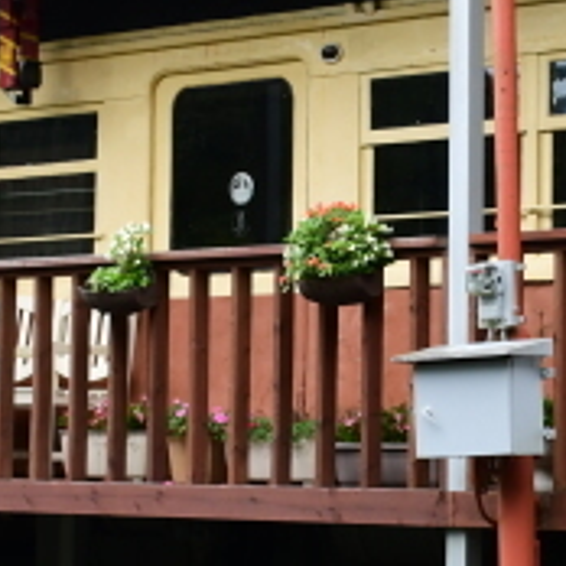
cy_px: 179
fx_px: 2571
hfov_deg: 12.4
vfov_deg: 12.5
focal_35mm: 139
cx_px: 589
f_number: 8
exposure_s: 1/40
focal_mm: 24
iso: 400
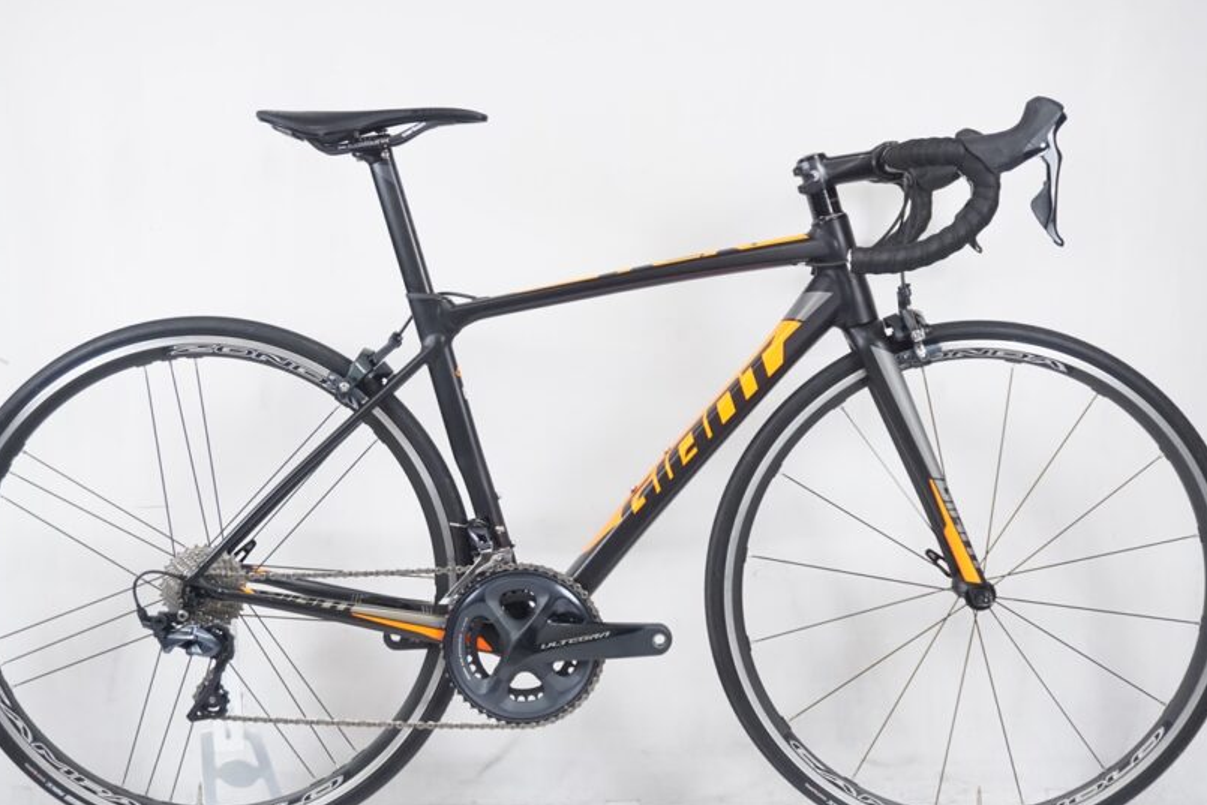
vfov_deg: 28.3
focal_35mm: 48
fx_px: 1594
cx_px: 594
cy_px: 434
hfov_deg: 41.5
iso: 1000
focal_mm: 29
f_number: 5
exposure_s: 1/60
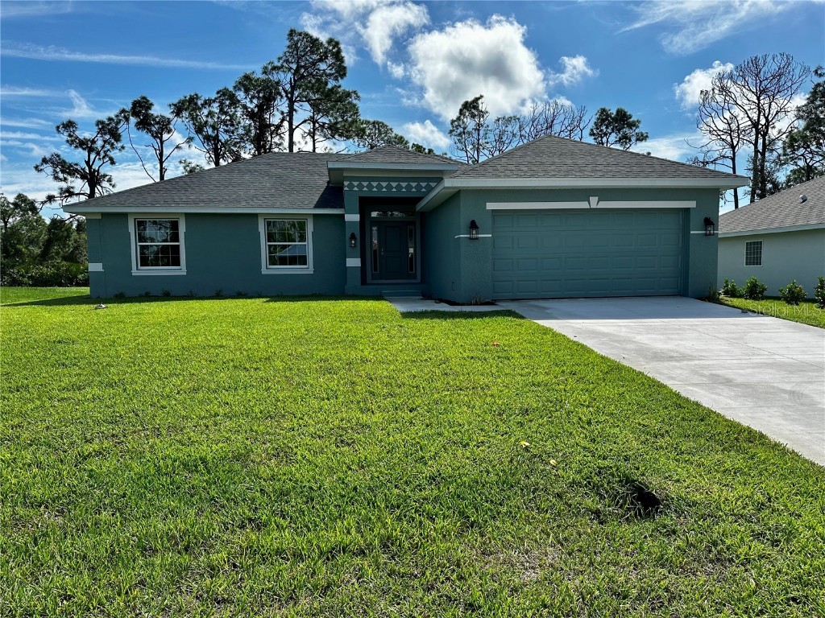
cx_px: 412
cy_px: 309
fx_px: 572
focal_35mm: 24
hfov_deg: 71.6
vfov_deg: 56.8
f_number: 1.78
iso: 80
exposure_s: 1/5263
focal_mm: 6.86
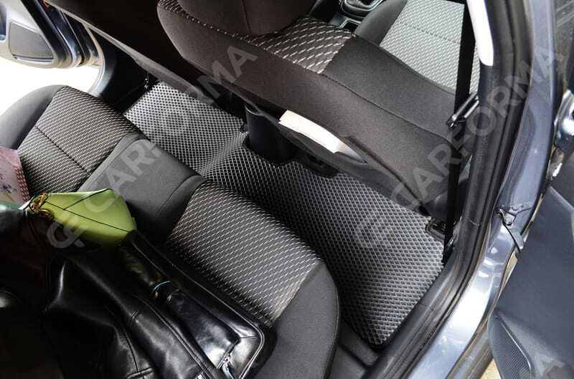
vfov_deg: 43.4
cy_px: 190
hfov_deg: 62.1
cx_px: 287
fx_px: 477
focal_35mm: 30
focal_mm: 20
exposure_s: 1/6
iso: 800
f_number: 5.6
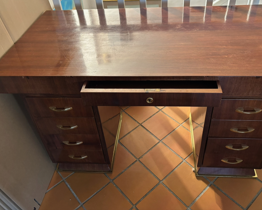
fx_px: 240
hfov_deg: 57.1
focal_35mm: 31
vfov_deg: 47.0
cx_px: 142
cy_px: 90
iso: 400
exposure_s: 1/60
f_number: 1.6
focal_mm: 5.96
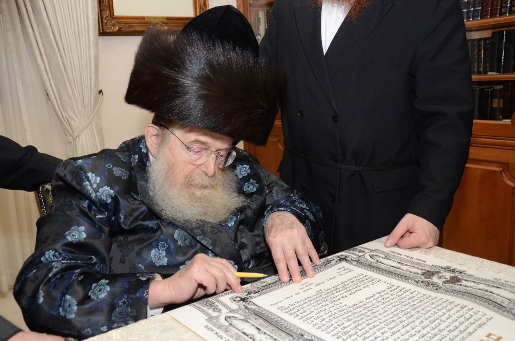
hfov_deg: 57.3
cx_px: 258
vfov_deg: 39.8
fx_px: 471
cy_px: 170
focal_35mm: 33
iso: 800
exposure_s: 1/80
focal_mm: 22
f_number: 5.6
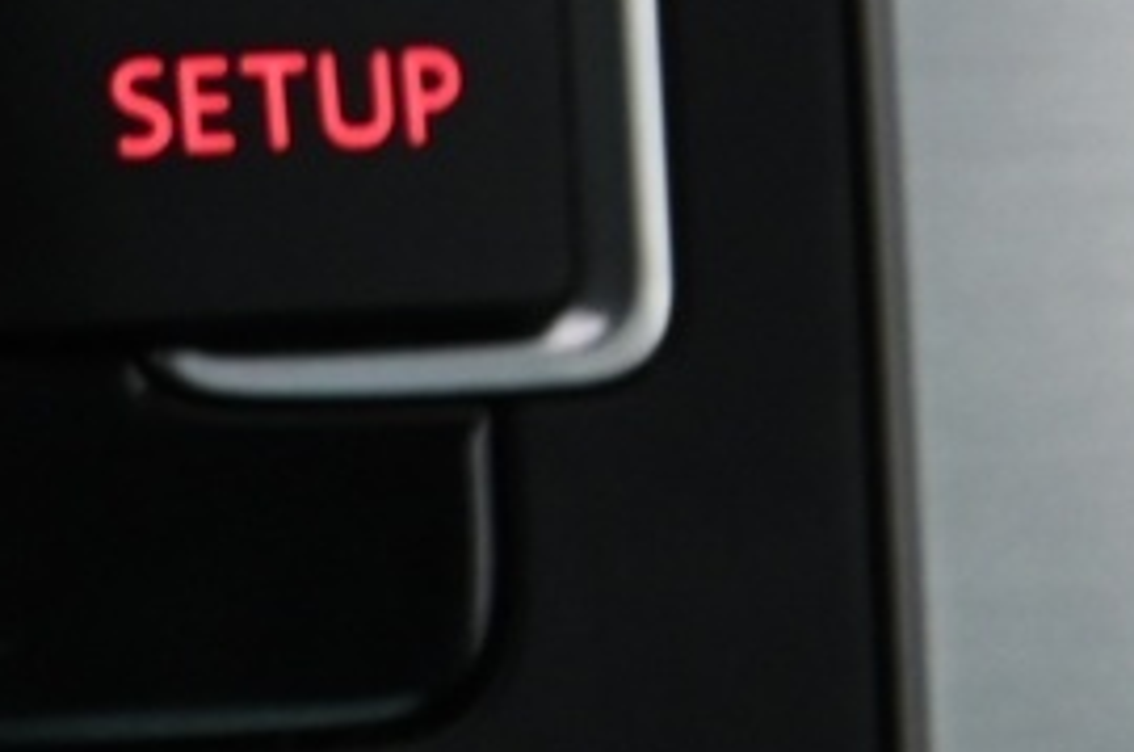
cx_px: -2251
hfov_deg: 5.8
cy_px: 223
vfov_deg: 4.1
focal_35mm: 331
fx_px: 10408
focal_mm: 55
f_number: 4
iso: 2000
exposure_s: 1/40
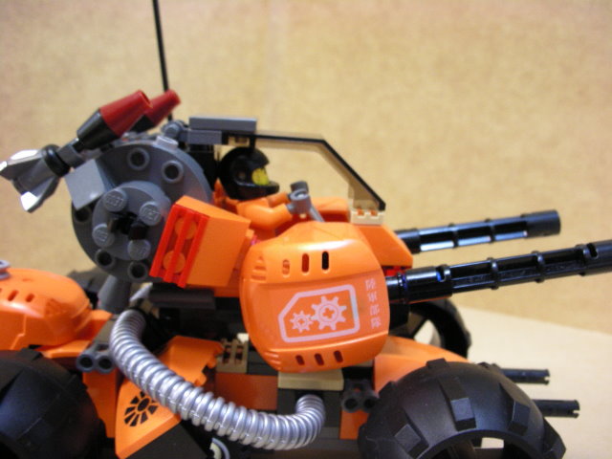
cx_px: 306
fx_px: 619
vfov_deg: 40.7
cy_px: 230
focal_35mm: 35
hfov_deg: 52.6
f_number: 3
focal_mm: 5.8
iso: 200
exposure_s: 1/3.2
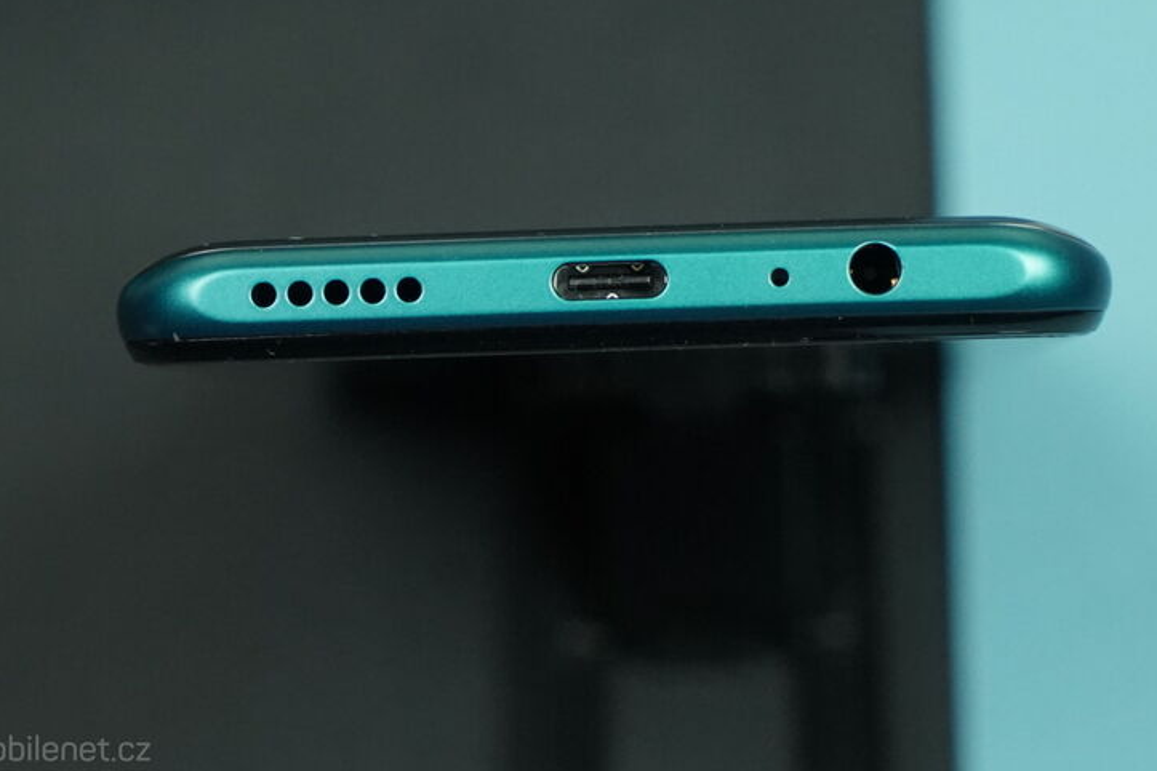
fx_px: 2989
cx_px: 635
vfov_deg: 14.7
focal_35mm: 93
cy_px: 286
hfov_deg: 21.9
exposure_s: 1/500
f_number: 5.6
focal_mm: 70
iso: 4000
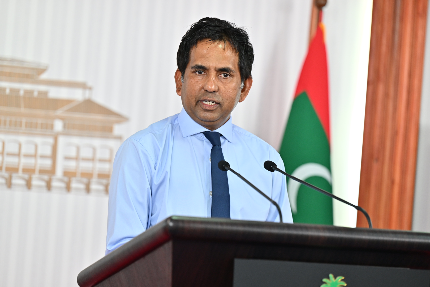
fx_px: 2030
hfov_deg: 12.1
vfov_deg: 8.1
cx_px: 215
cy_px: 144
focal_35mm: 170
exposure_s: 1/200
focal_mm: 170
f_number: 3.5
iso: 1250
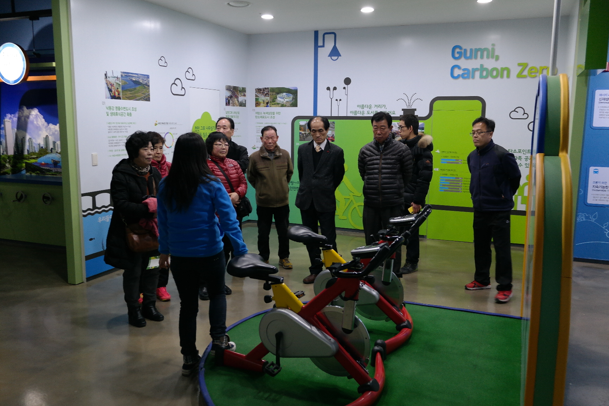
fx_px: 507
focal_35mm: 30
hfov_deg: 61.9
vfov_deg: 43.6
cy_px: 203
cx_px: 304
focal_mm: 20
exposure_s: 1/40
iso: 800
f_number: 3.5
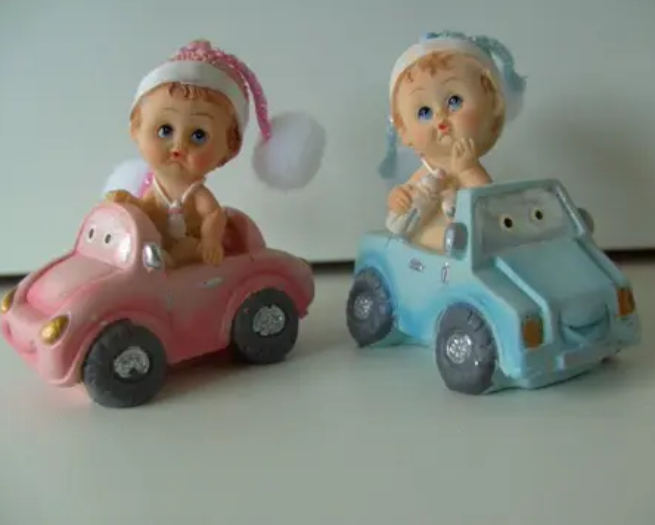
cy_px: 261
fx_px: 757
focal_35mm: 39
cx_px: 344
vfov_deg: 38.3
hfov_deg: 46.8
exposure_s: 1/59
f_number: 2.8
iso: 80
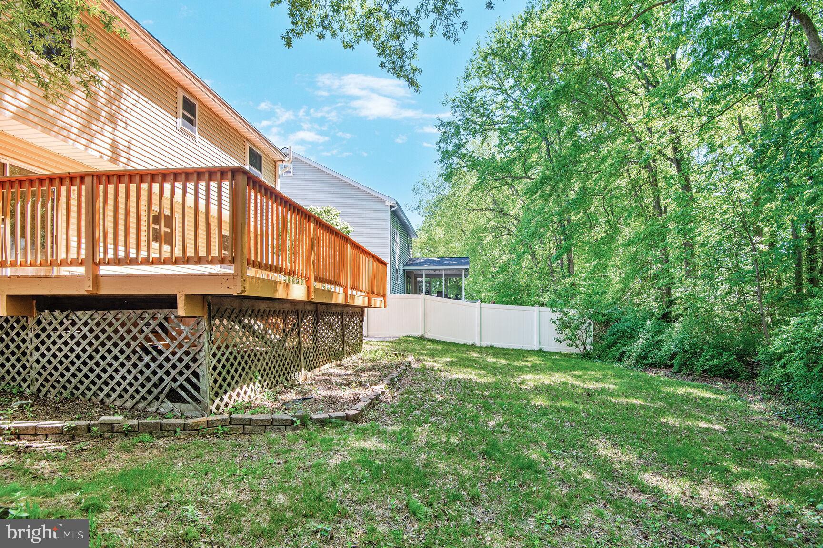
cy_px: 274
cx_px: 412
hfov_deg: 96.7
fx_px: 366
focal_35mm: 16
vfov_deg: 73.7
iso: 200
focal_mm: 16
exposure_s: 1/60
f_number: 8
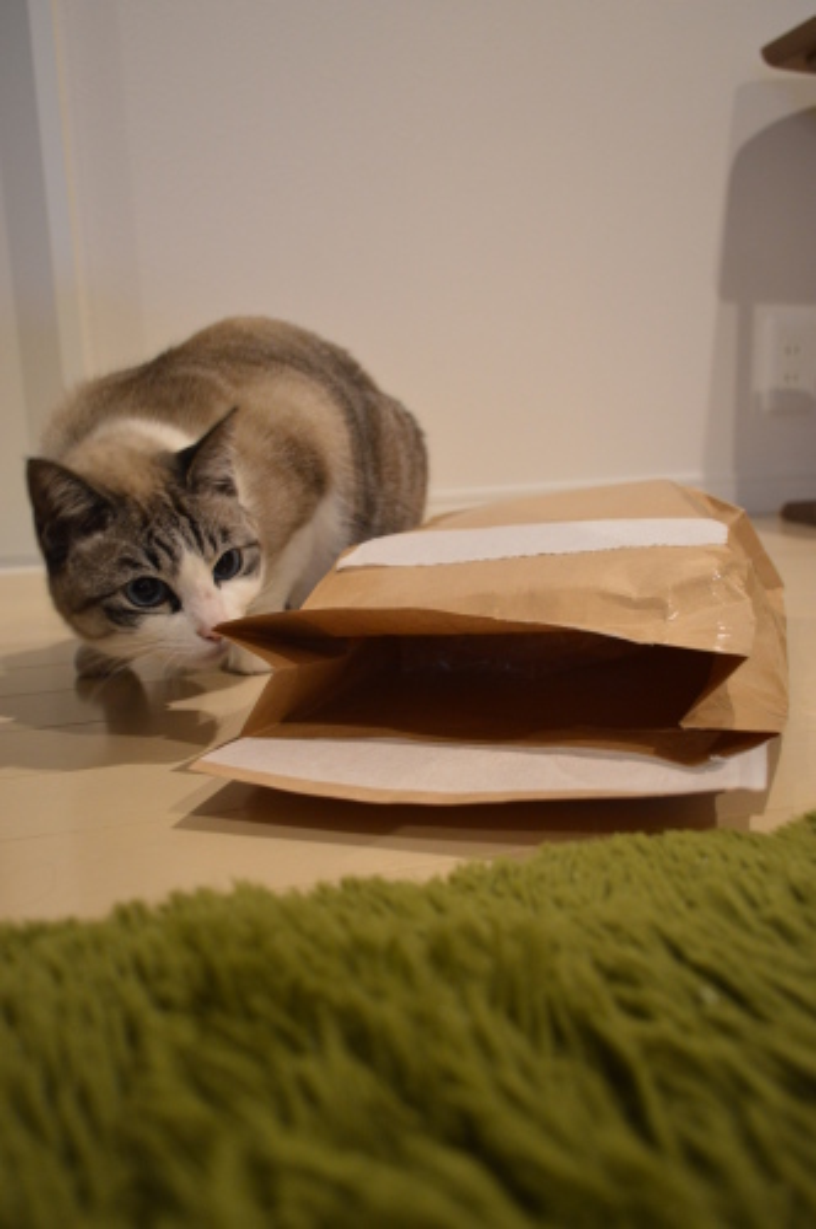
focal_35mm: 30
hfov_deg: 43.5
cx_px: 408
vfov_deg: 62.0
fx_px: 1023
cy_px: 614
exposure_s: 1/15
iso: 1000
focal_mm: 20
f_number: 3.8
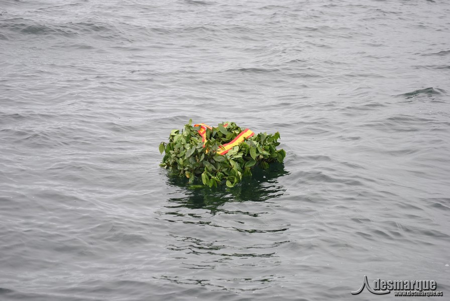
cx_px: 225
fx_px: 1352
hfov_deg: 18.9
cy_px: 150
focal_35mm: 108
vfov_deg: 12.7
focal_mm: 72
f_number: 5
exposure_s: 1/400
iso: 200
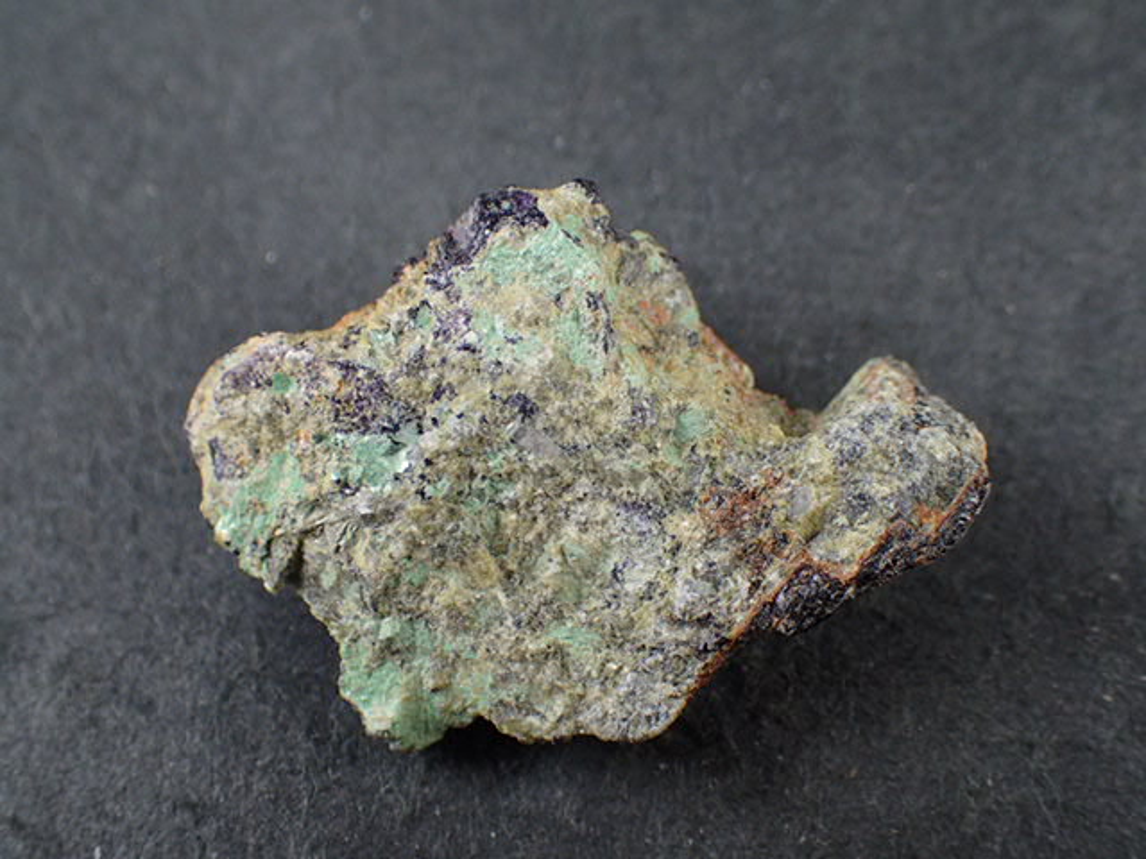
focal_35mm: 46
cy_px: 430
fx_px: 1523
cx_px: 573
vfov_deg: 31.5
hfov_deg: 41.2
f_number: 3.1
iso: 200
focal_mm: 8.41
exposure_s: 1/200
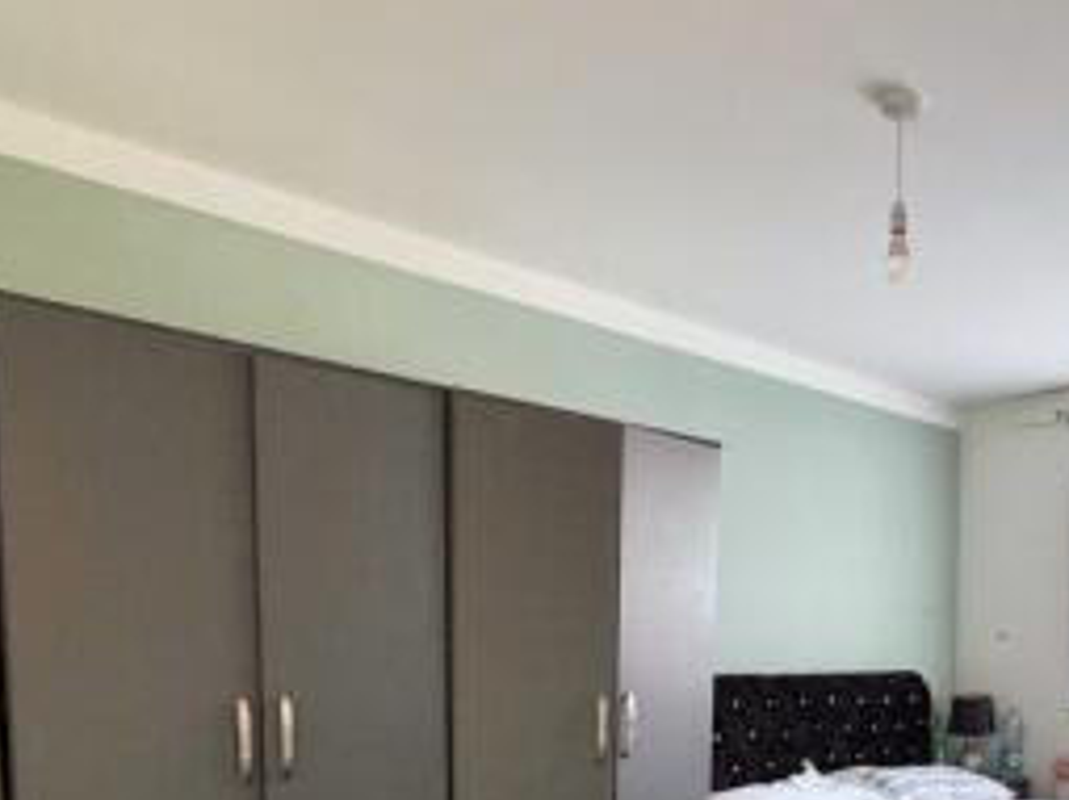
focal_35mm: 32
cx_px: 937
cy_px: 735
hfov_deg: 51.1
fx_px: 988
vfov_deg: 40.4
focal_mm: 2.22
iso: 400
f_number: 2.2
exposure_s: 1/60
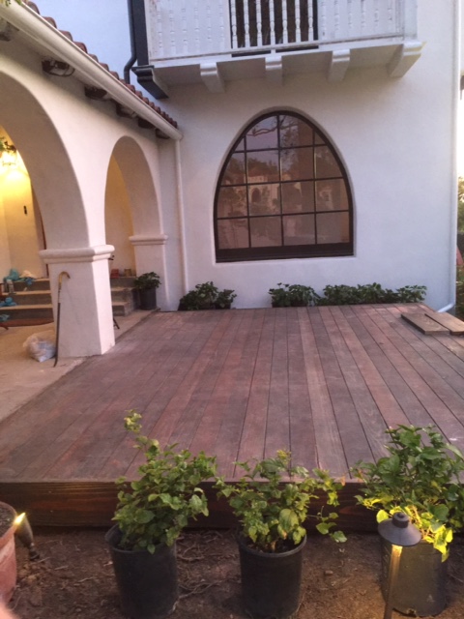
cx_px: 232
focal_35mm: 29
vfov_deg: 61.7
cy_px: 310
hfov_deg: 48.2
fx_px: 518
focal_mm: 4.15
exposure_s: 1/4
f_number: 2.2
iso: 64
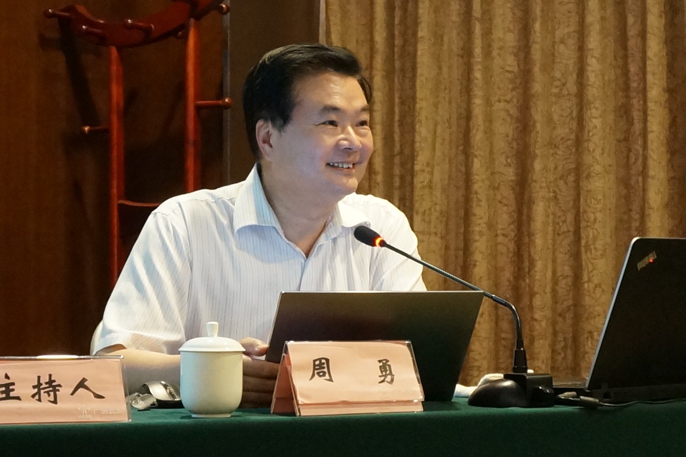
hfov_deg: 73.7
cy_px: 228
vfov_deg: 53.1
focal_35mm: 24
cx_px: 343
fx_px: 457
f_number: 3.5
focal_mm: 16
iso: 1600
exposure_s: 1/20
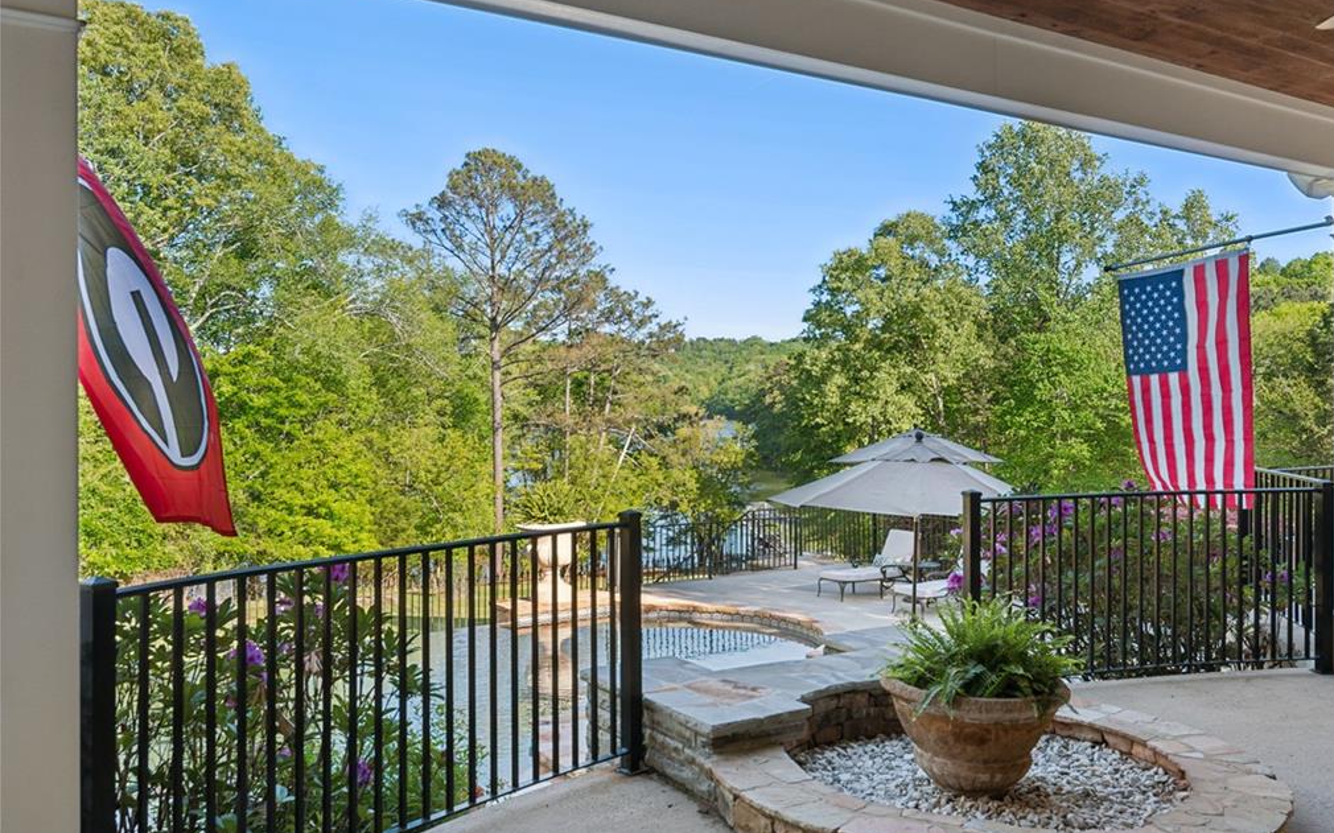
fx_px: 1127
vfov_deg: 40.6
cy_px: 413
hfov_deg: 61.2
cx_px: 675
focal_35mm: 31
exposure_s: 1/80
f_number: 8
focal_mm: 20
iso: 100
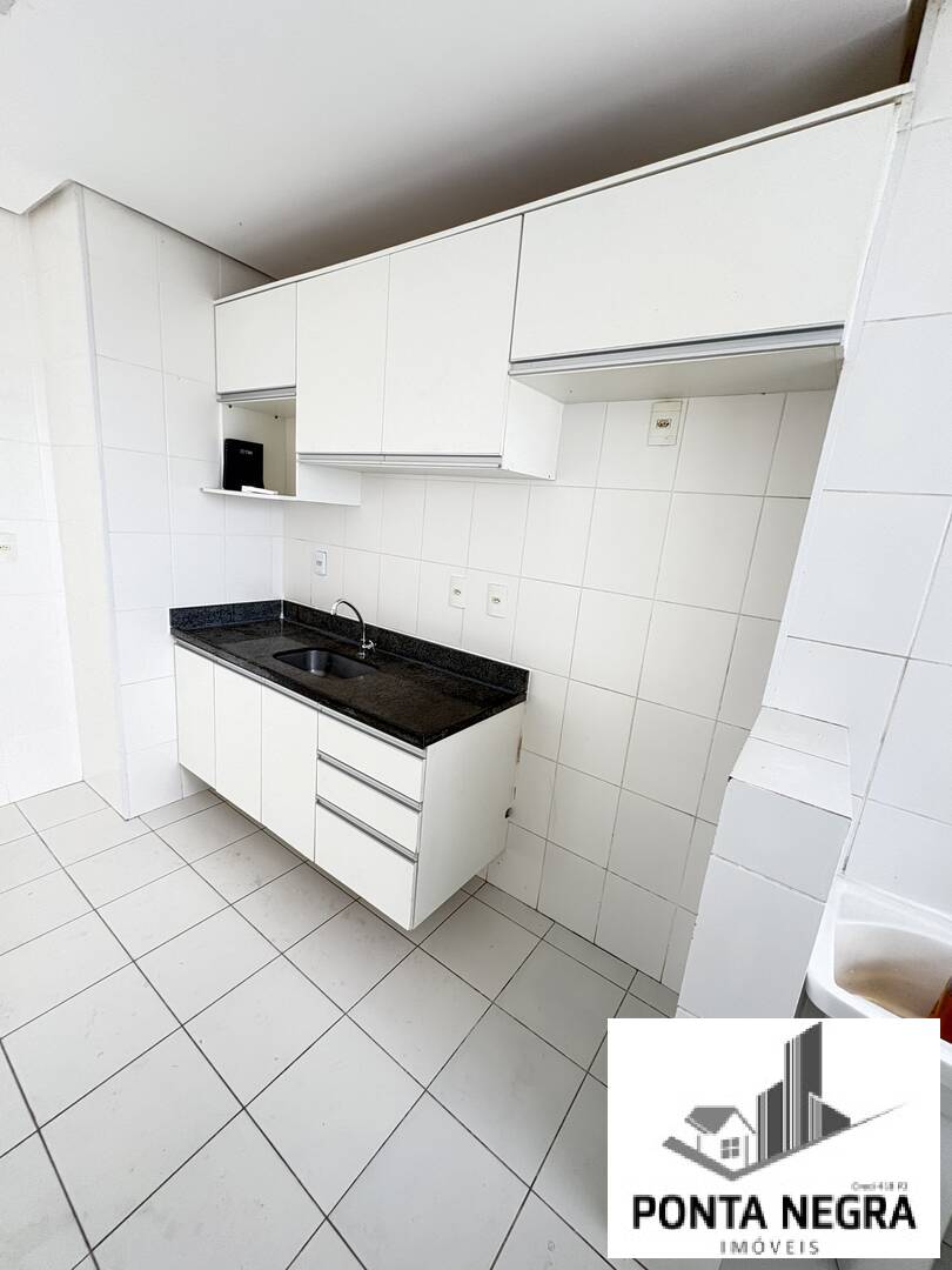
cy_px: 635
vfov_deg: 102.1
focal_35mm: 14
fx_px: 513
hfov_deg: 85.7
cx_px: 476
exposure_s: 1/99
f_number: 2.2
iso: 160
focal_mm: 2.22
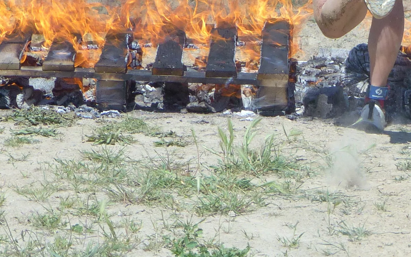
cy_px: -50
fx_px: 5198
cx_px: 360
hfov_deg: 4.5
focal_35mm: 464
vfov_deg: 2.8
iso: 100
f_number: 4
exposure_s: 1/1000
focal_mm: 26.5
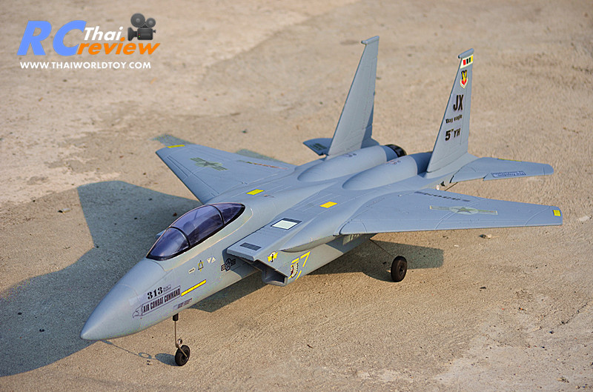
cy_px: 196
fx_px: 2021
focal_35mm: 123
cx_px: 296
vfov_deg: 11.1
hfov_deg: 16.7
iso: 100
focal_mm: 82
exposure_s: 1/500
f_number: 5.6
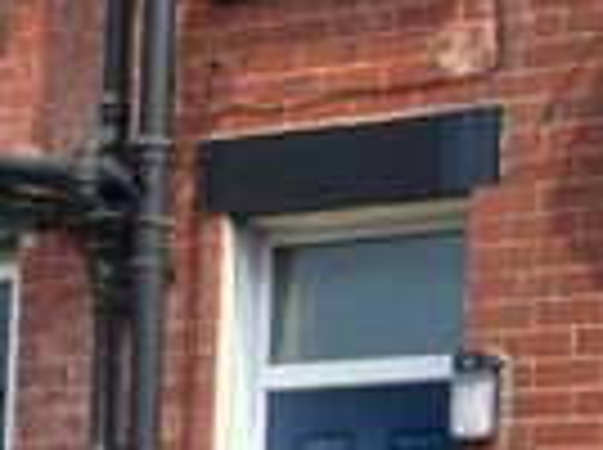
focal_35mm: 131
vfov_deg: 11.2
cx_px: 706
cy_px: 457
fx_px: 2278
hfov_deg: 14.6
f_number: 4
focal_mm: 4.3
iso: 100
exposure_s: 1/320
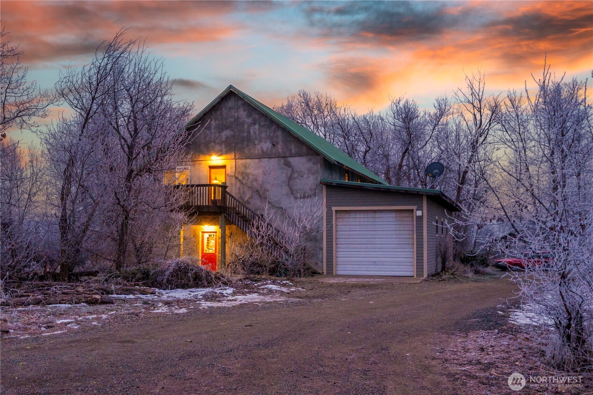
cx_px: 296
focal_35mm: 24
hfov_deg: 73.7
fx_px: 395
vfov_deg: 53.1
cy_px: 198
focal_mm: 24
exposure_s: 1/8
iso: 3200
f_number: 4
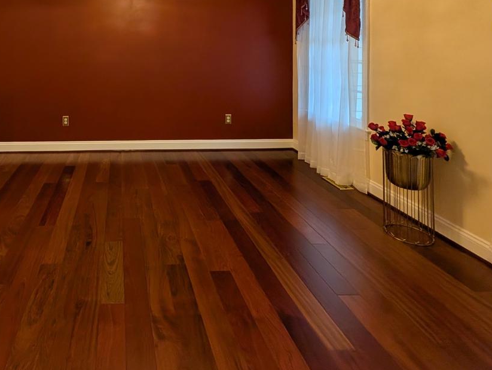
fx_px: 299
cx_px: 126
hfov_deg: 73.6
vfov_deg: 56.4
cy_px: 49
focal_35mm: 21
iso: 63
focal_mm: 2.02
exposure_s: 1/120
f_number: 1.7
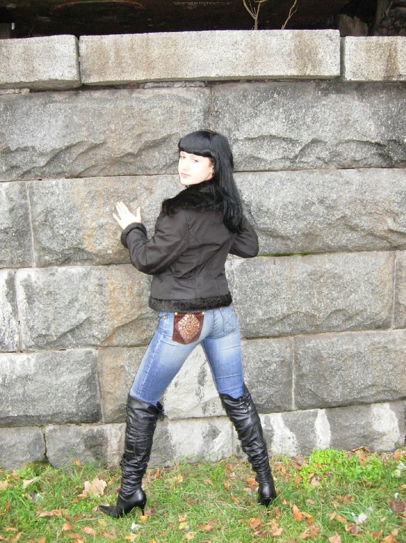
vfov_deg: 51.4
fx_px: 564
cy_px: 272
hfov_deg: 39.6
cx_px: 203
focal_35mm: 36
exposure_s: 1/181
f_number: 2.7
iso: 200
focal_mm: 7.5
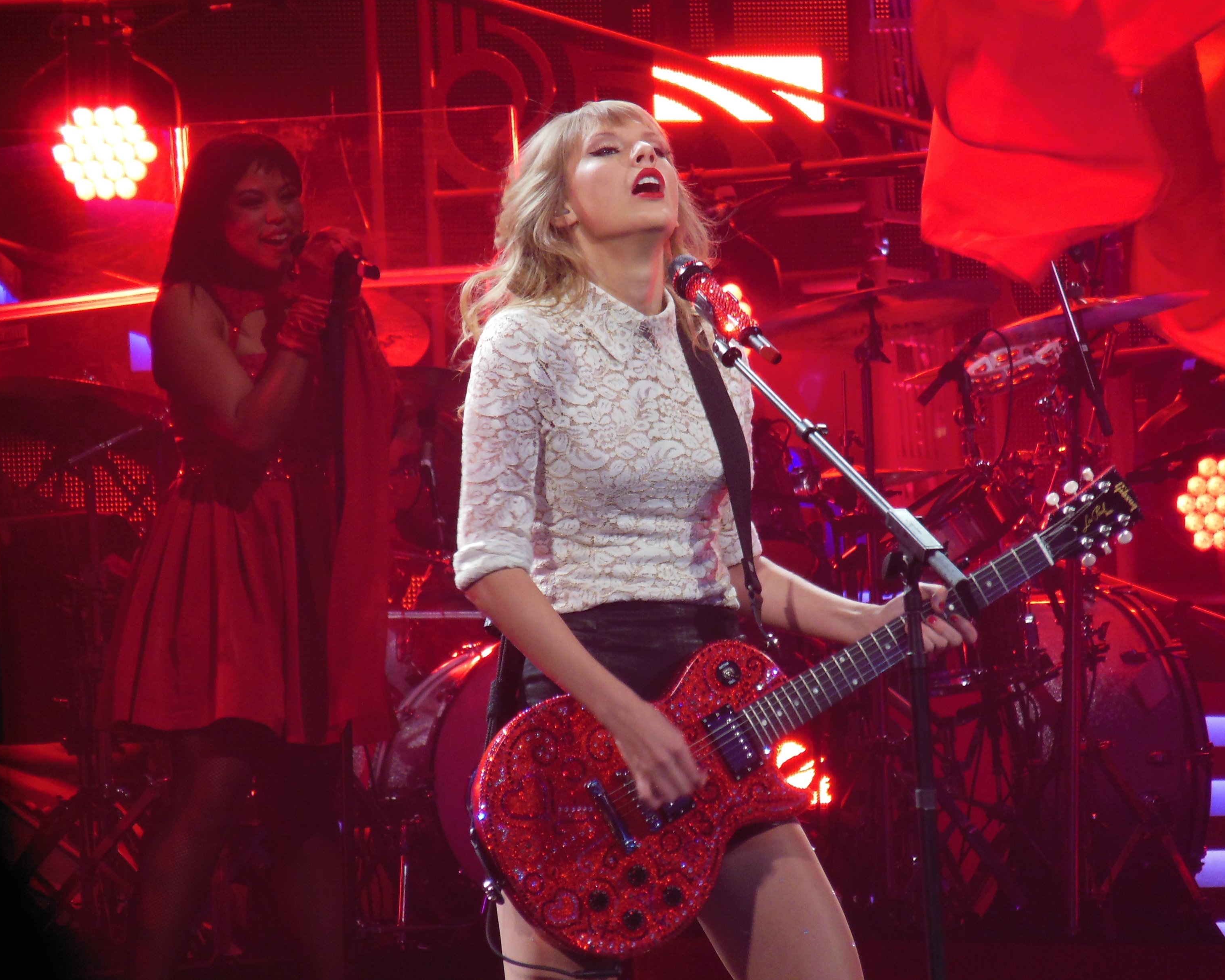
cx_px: 599
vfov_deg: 3.3
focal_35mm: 474
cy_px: 490
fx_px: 17183
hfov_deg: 4.1
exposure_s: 1/80
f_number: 5.9
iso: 400
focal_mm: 81
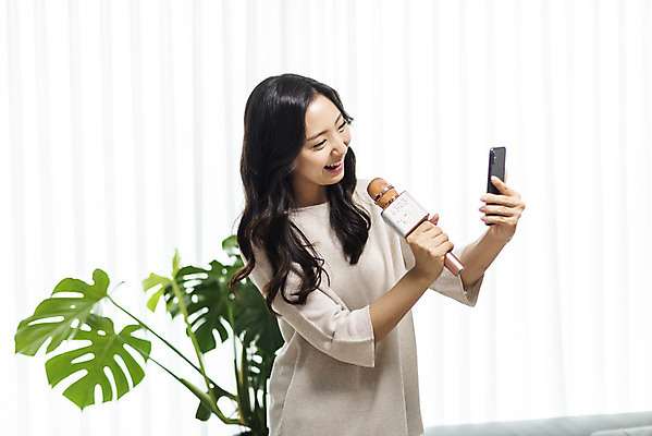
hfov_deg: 39.6
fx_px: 906
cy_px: 218
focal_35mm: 50
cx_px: 326
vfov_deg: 27.0
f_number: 1.8
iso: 640
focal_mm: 50
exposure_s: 1/640
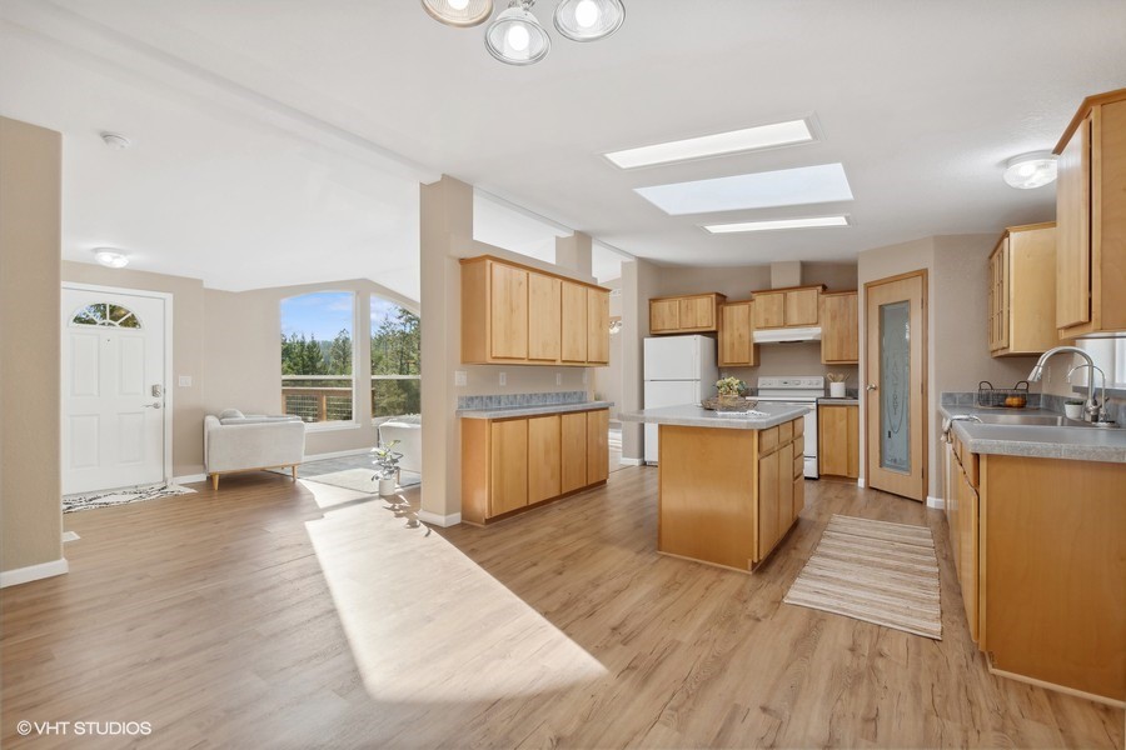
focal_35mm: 15
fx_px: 469
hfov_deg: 100.4
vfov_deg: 77.3
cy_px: 375
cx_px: 563
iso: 100
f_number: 6.3
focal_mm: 10
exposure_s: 1/50
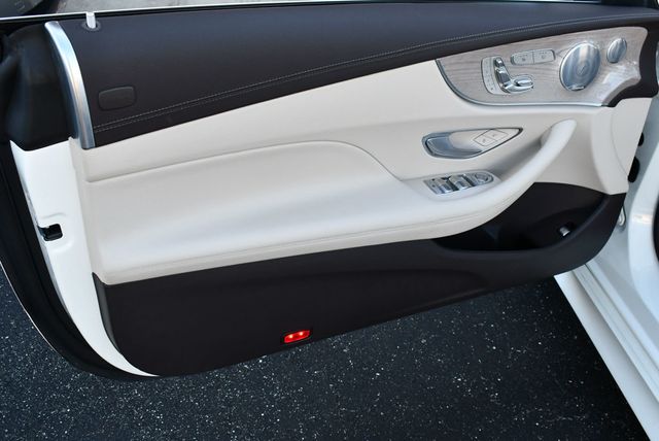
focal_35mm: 36
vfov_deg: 36.9
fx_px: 660
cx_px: 330
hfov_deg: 53.1
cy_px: 220
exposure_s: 1/250
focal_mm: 18
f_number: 5
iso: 400
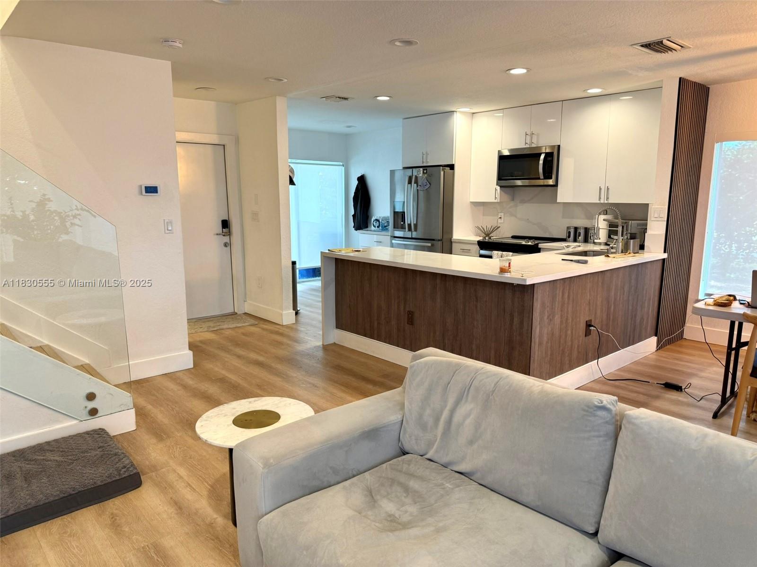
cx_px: 378
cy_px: 284
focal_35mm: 24
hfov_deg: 71.6
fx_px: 525
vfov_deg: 56.8
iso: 125
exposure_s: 1/60
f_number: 1.78
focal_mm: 6.76
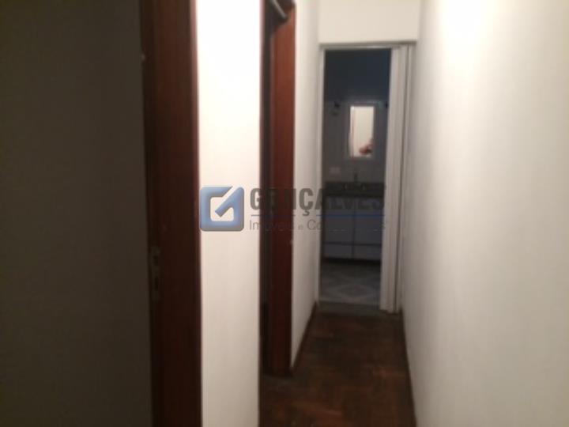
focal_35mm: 29
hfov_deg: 61.7
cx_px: 284
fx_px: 477
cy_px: 214
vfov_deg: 48.2
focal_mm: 4.15
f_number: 2.2
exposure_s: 1/30
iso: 125
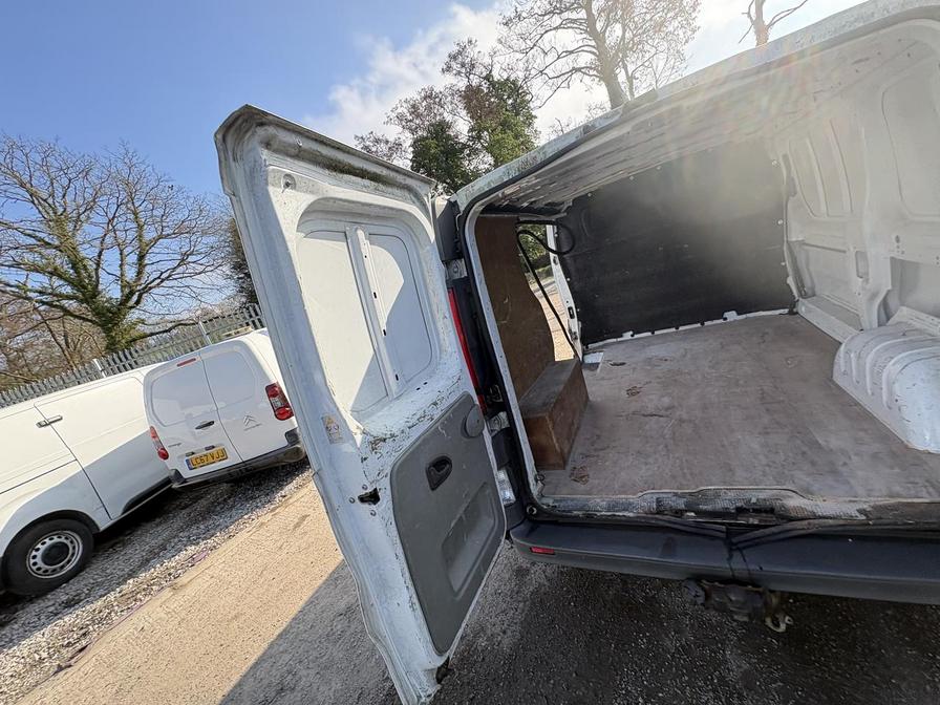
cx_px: 470
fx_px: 380
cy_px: 352
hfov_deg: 102.1
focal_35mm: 14
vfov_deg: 85.7
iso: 64
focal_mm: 2.22
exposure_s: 1/435
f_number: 2.2
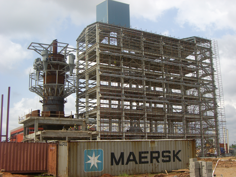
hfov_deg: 40.4
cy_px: 88
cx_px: 118
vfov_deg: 30.9
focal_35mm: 47
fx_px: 320
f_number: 4.8
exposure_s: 1/500
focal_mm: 7.6
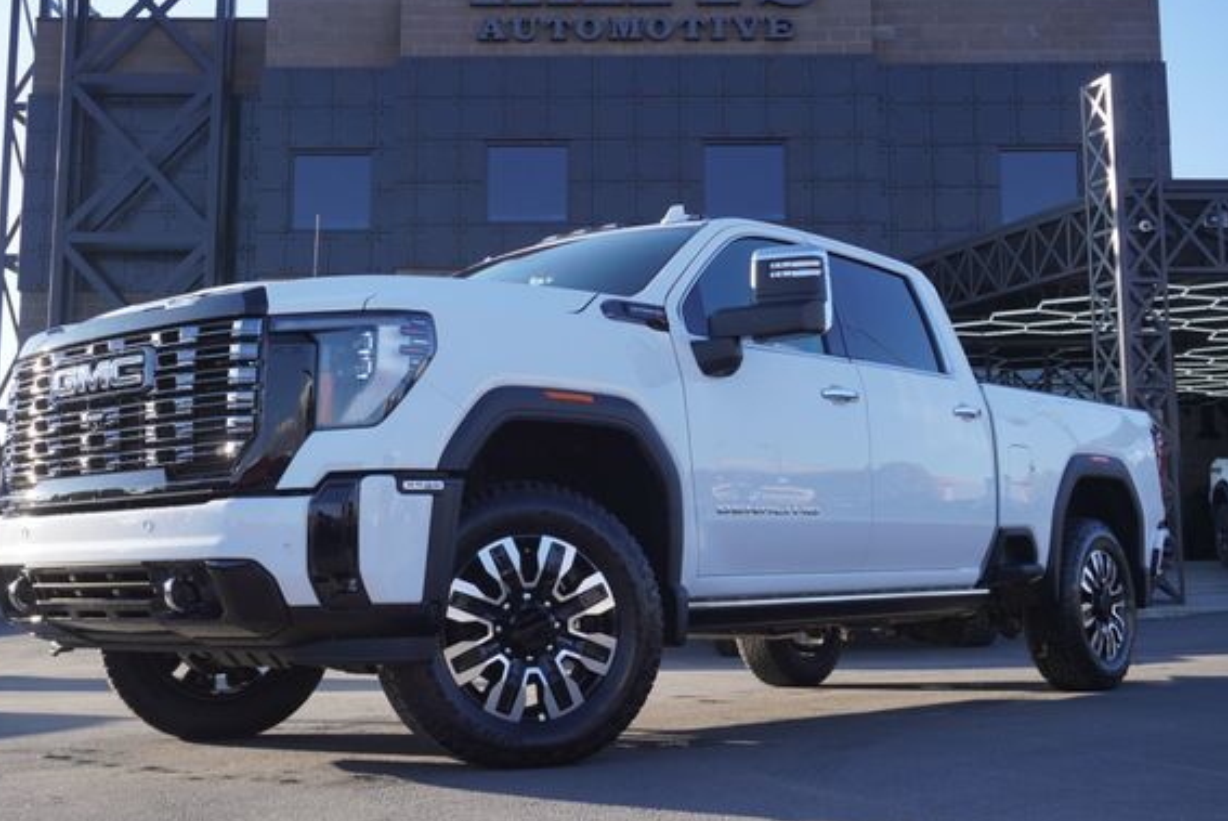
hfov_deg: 44.5
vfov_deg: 30.5
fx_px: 1502
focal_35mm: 44
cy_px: 366
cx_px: 591
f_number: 6.3
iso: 100
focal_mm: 26
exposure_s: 1/125
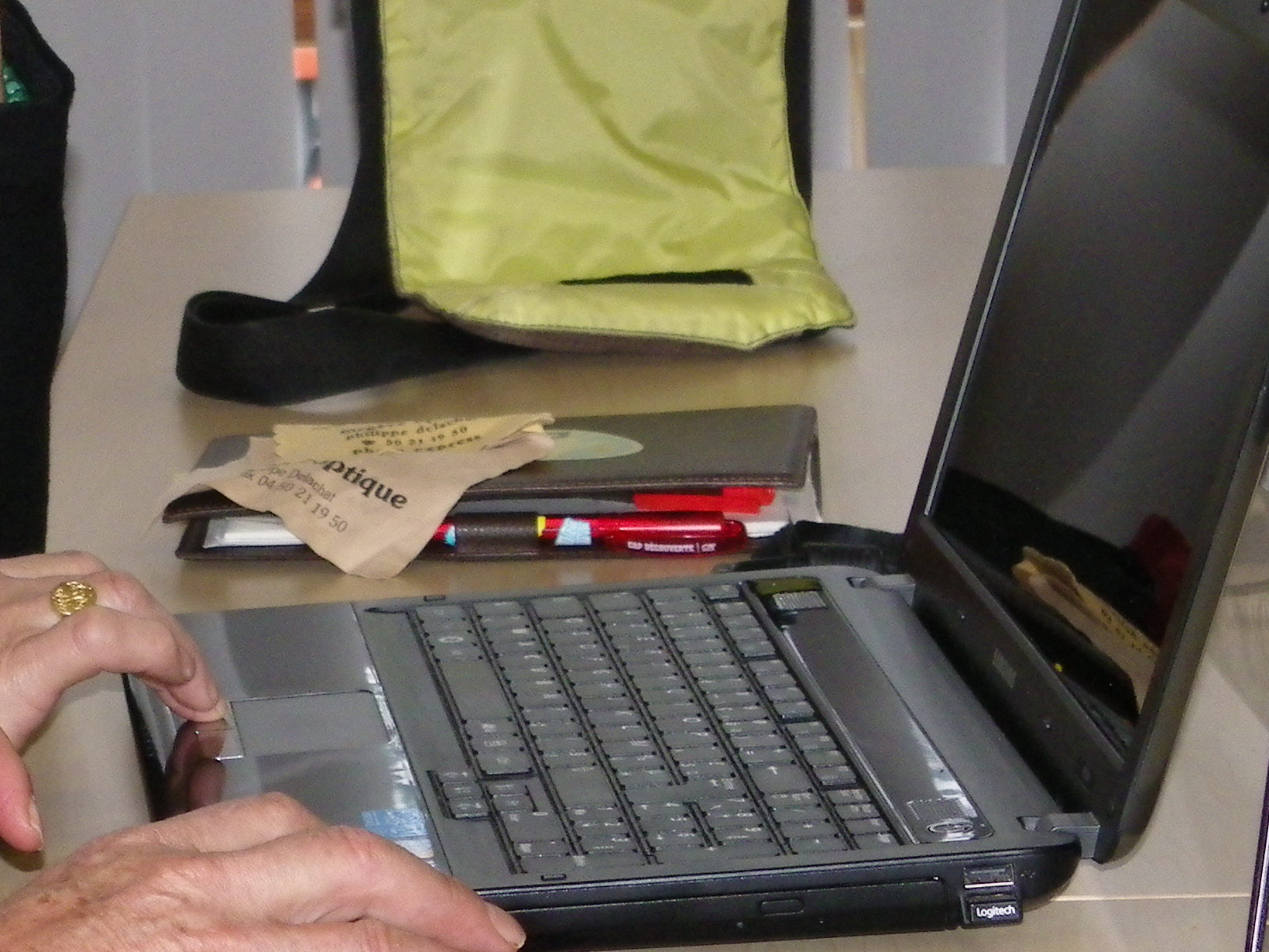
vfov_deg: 7.2
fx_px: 7515
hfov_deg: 9.6
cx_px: -84
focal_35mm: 205
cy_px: 76
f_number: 4
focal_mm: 14.9
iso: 200
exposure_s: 1/125
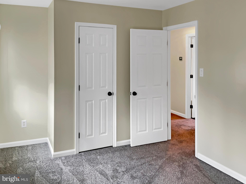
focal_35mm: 29
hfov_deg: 61.7
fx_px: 206
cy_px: 92
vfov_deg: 48.2
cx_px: 123
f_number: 1.8
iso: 16
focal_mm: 3
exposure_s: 1/2
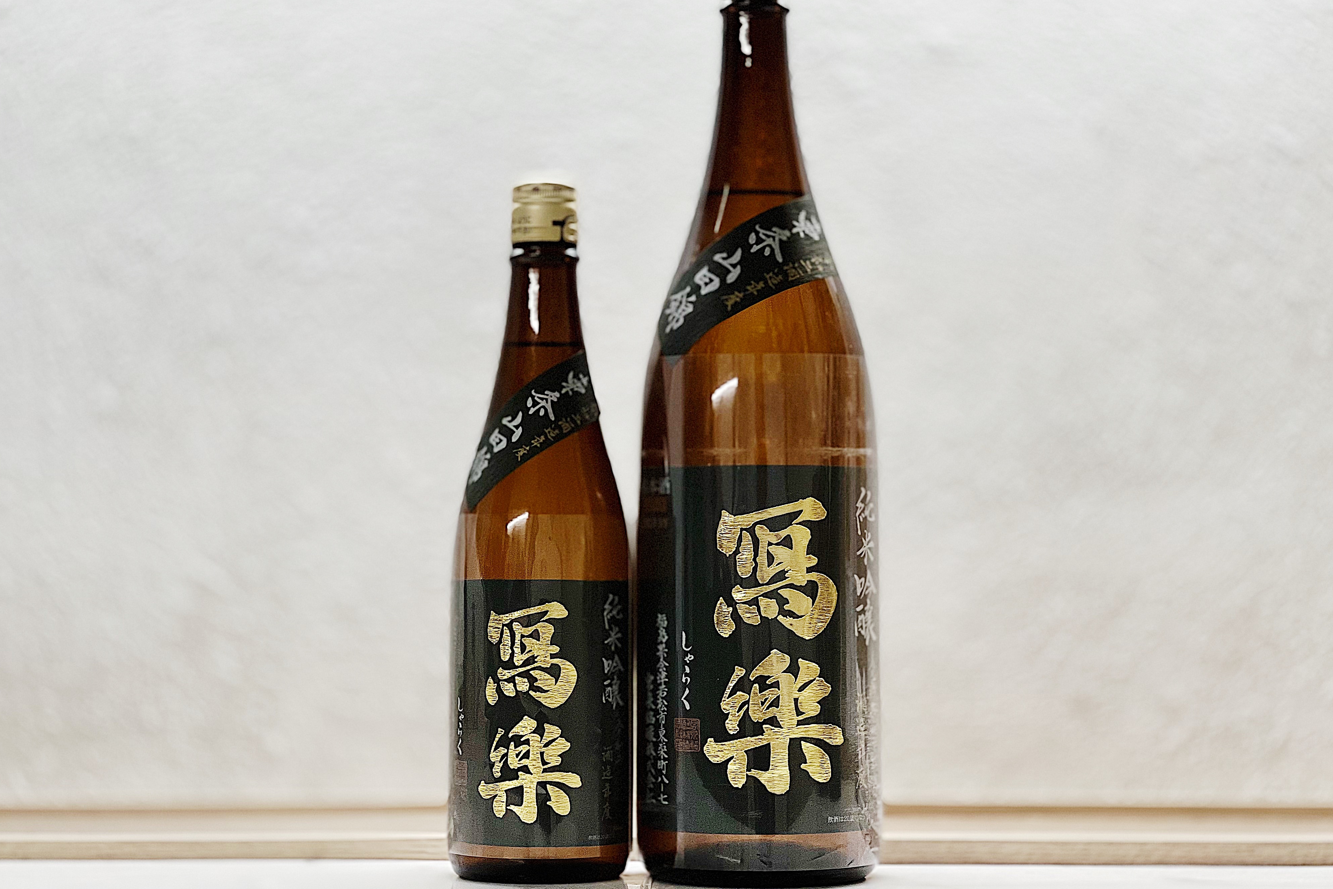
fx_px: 2999
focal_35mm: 81
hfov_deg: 25.1
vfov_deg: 16.9
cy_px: 429
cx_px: 664
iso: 160
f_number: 2.8
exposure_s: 1/100
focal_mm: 9
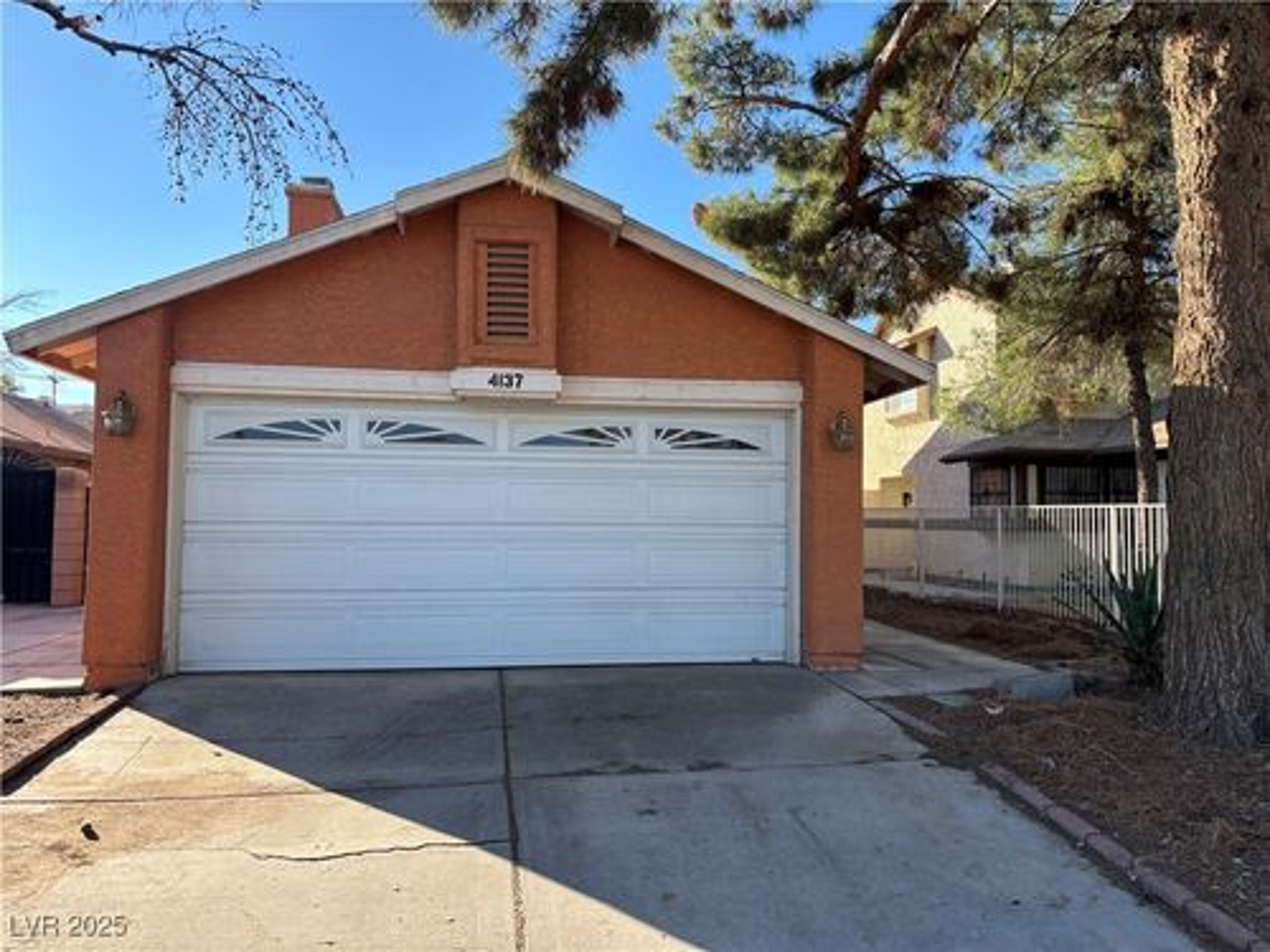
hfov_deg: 67.3
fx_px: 954
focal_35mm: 26
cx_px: 635
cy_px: 476
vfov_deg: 53.1
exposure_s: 1/1058
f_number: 1.6
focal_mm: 5.96
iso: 50
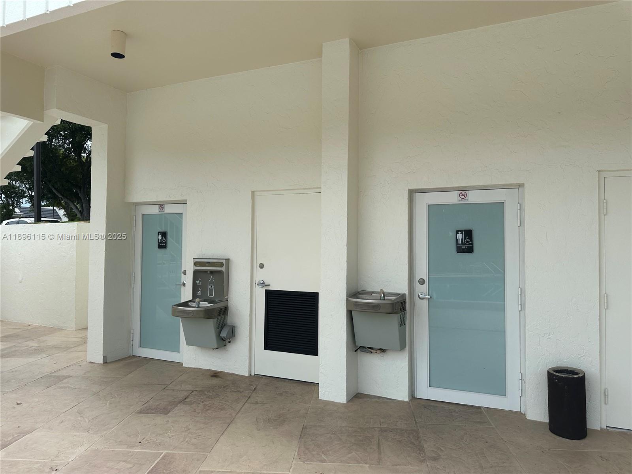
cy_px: 237
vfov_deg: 56.8
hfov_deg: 71.6
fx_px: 438
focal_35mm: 24
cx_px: 316
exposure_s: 1/1949
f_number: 1.78
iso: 80
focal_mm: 6.86
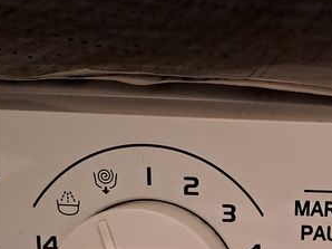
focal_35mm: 84
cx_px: 318
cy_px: 349
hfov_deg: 22.6
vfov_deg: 16.3
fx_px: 805
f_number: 1.8
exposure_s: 1/25
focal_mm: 4.65
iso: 400
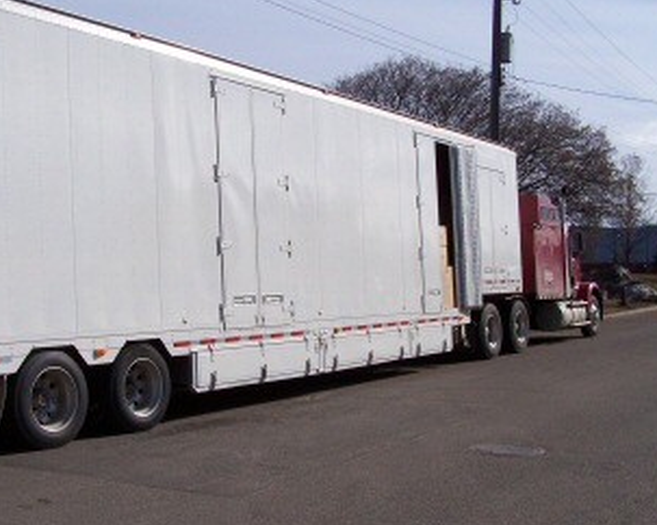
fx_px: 952
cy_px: 269
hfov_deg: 37.9
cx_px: 254
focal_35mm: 49
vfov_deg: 30.8
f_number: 5.6
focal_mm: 6.3
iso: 80
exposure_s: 1/750
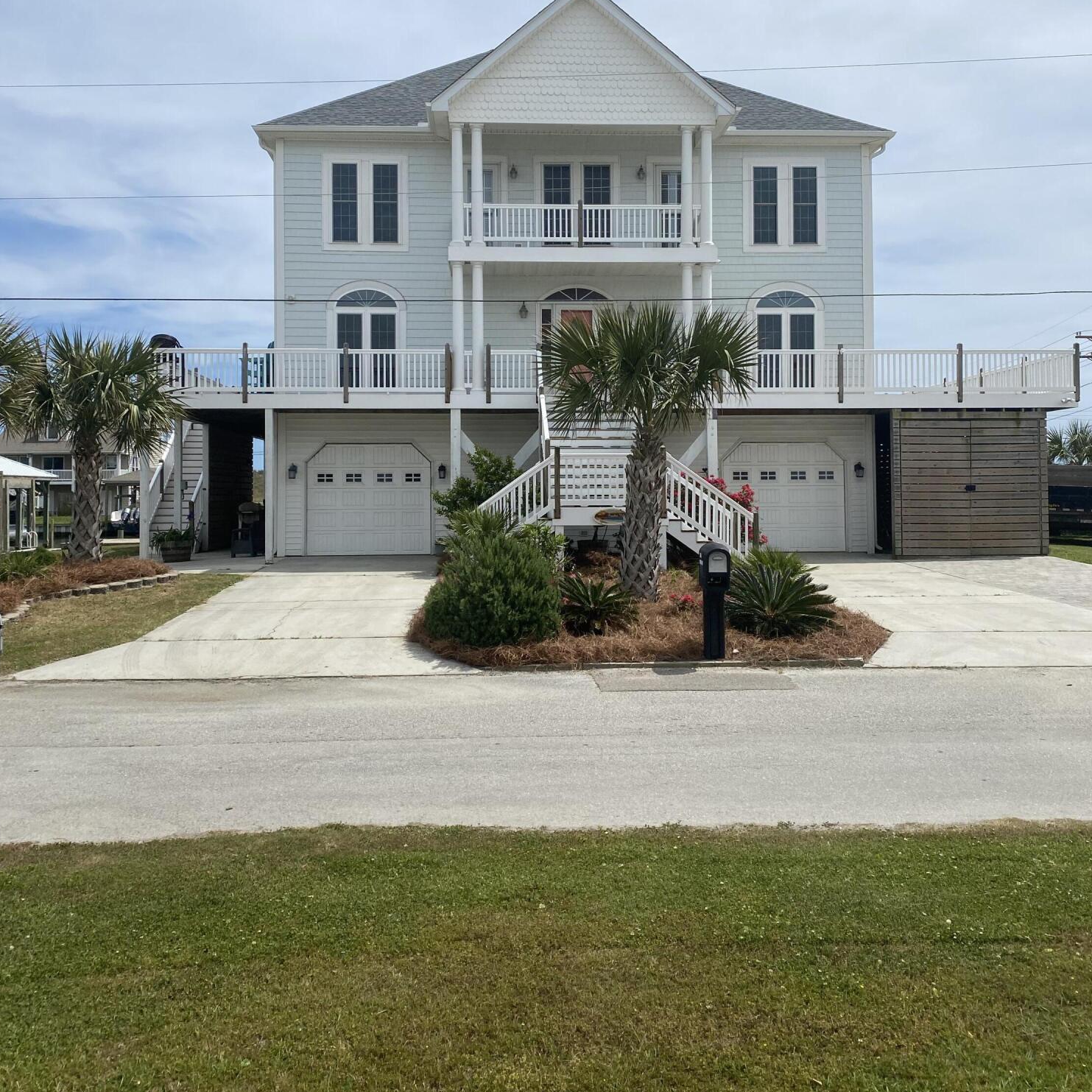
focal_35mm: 31
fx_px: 1106
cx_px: 540
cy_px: 471
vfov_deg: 52.4
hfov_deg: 52.5
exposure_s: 1/6410
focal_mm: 4.25
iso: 32
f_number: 1.8
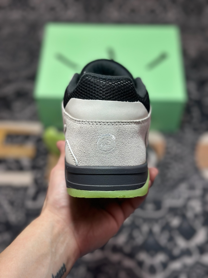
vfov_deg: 39.7
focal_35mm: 48
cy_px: 139
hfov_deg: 30.3
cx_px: 104
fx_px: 385
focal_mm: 6.86
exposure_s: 1/491
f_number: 1.78
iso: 80
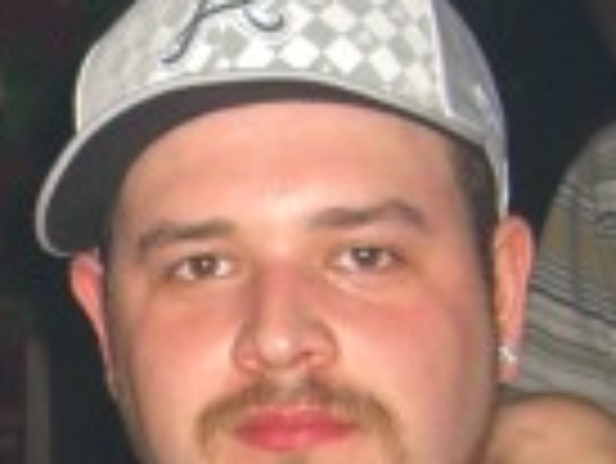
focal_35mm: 166
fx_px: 2957
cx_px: -148
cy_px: 613
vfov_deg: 8.8
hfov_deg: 11.6
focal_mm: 7.9
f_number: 2.8
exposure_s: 1/60
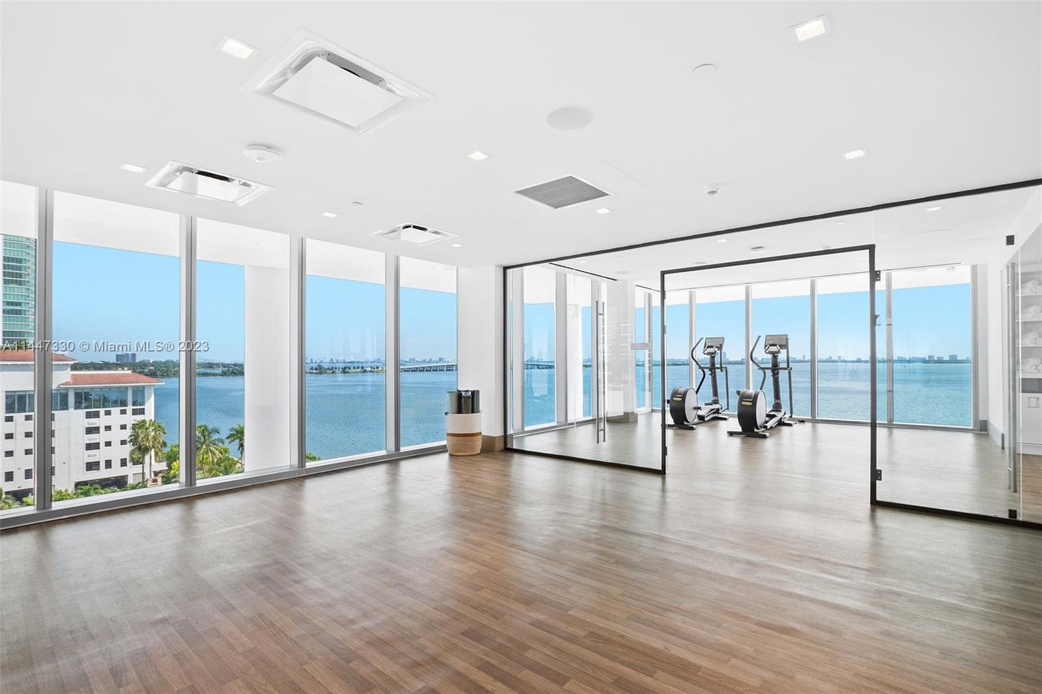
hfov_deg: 100.4
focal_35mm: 15
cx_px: 521
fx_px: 434
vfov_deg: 77.3
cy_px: 347
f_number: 8
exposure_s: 1/40
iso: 200
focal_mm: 10
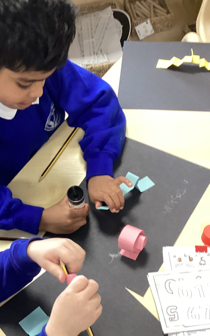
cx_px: 11
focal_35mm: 55
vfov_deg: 36.8
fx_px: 503
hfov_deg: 22.8
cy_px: 200
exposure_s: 1/33
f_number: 2.4
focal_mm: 3.3
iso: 250
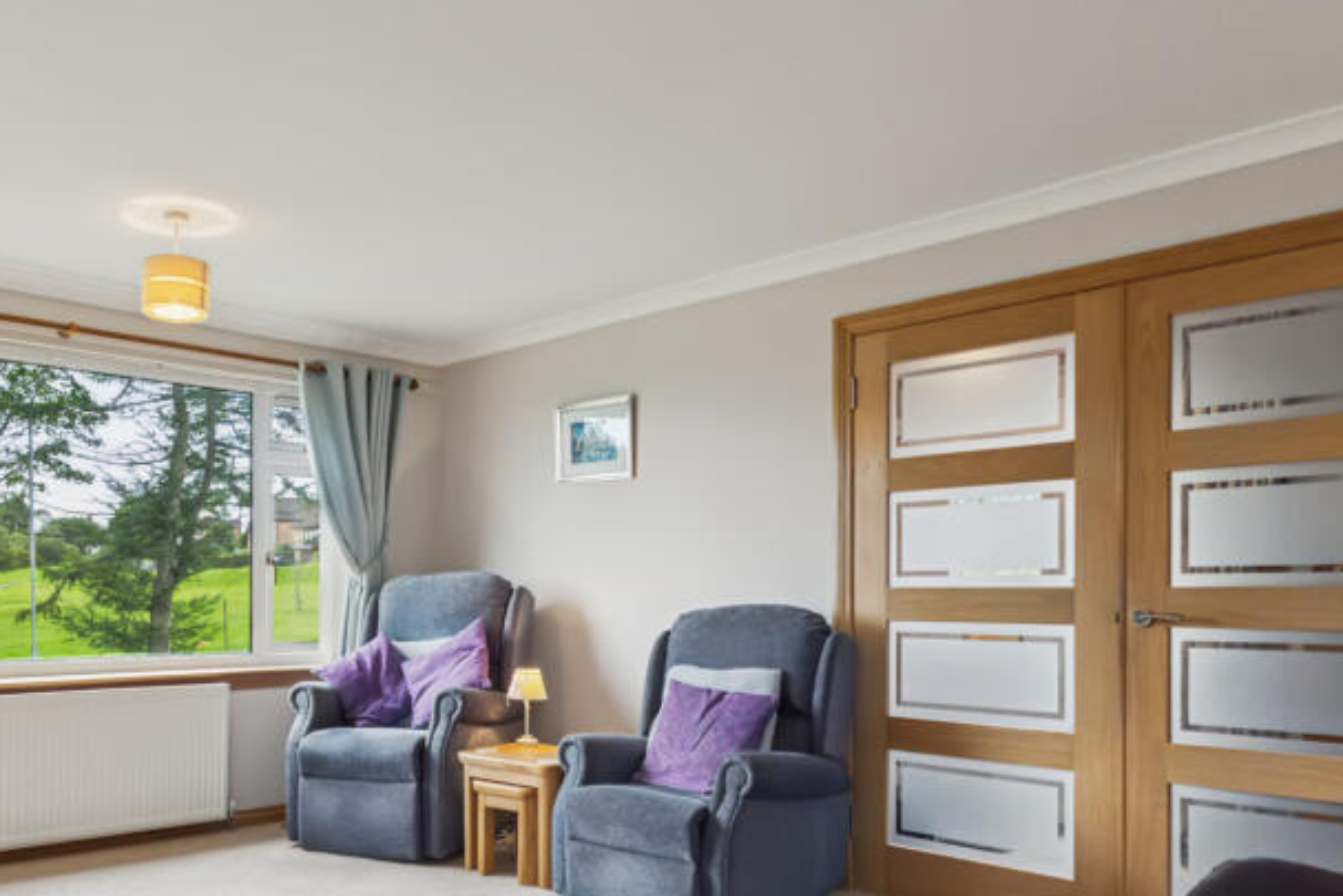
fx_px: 1039
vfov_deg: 46.0
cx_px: 434
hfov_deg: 63.9
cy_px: 587
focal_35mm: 28
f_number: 5.6
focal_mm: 11
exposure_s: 1/100
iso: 500
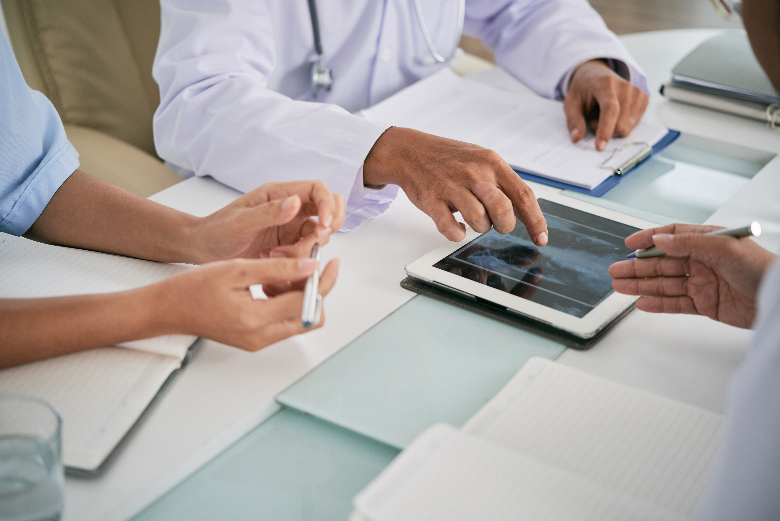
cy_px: 260
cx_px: 390
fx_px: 1300
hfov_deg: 33.4
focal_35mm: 60
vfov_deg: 22.6
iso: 200
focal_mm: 60
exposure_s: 1/180
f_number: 2.8
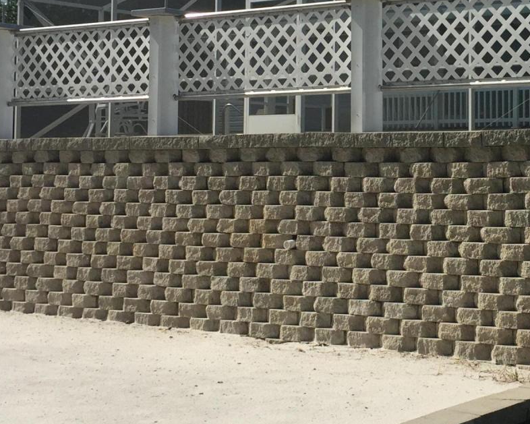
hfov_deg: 25.8
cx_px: 447
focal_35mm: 72
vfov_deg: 21.0
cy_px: 78
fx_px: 1130
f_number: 2.2
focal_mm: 4.15
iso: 32
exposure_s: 1/4405
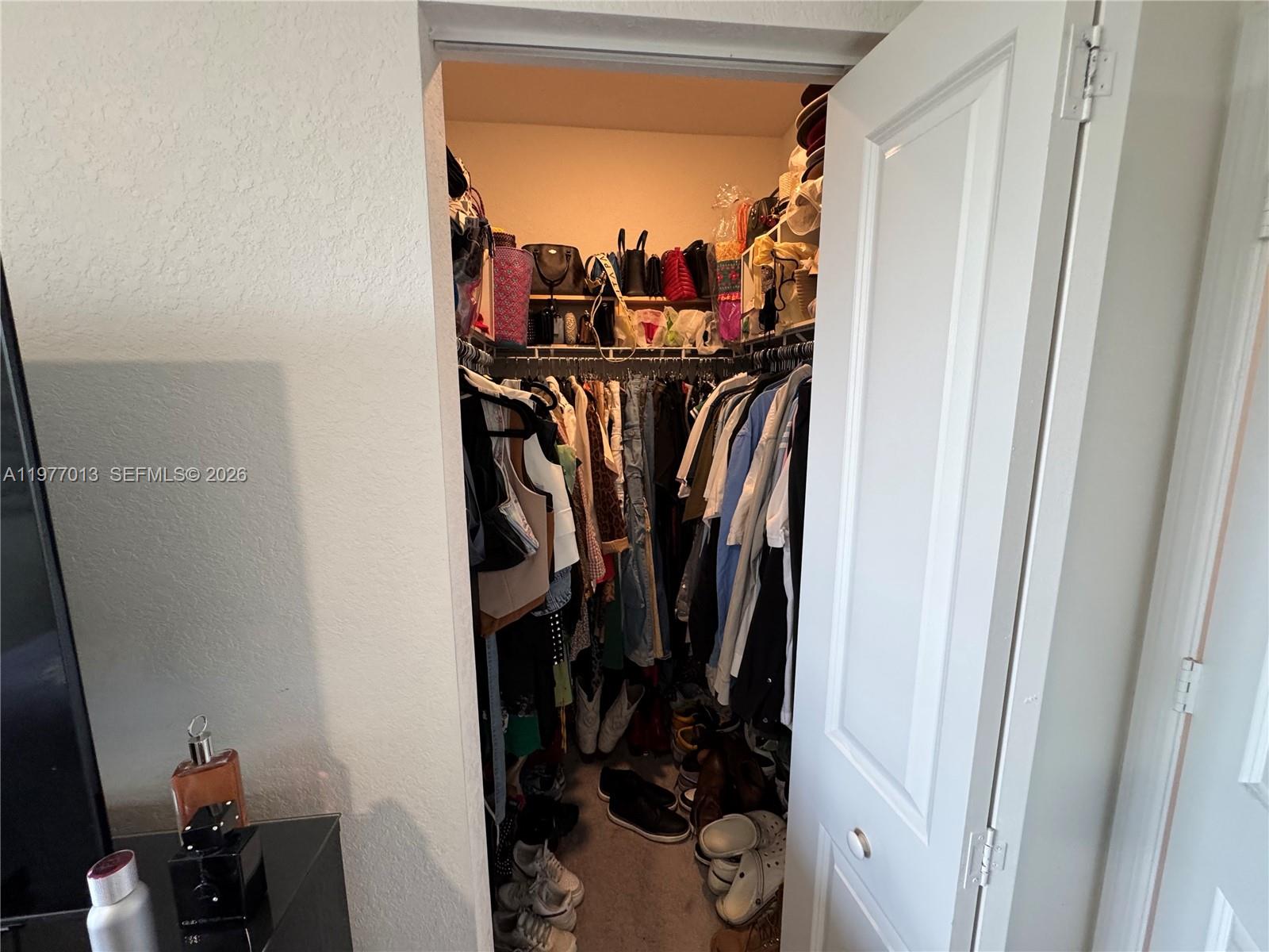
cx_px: 634
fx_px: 513
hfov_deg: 102.1
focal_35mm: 14
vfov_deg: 85.7
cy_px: 476
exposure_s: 1/120
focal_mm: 2.22
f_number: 2.2
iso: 320
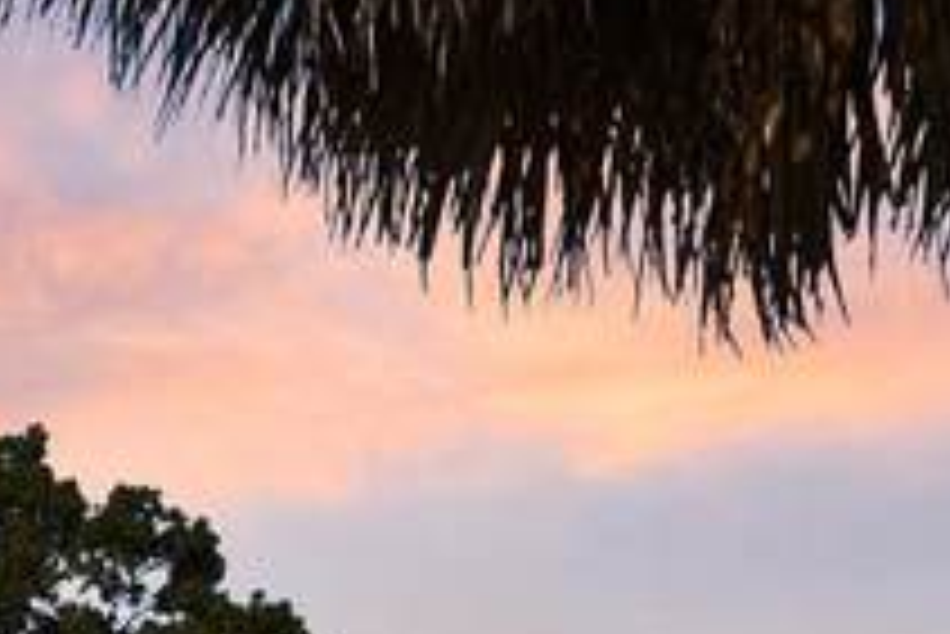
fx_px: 2752
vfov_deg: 11.7
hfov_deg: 15.3
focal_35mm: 104
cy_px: 1290
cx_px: -1022
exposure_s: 1/400
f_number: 9
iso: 500
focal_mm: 17.2
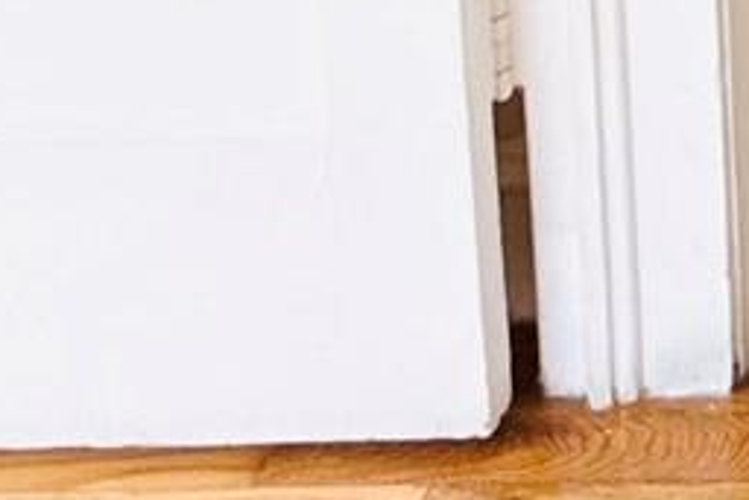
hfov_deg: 17.9
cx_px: 1340
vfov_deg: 11.3
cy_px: -854
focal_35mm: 91
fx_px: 1894
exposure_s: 1/99
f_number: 2.2
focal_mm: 2.22
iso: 64
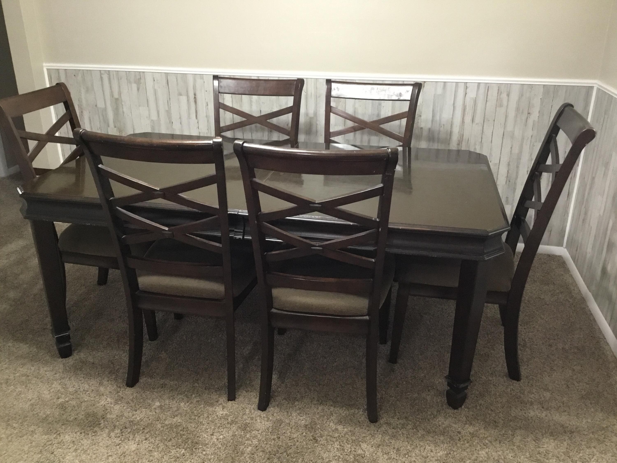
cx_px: 308
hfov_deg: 58.4
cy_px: 232
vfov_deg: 45.4
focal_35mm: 31
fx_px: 553
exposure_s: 1/24
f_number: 2.4
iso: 200
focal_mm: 3.3
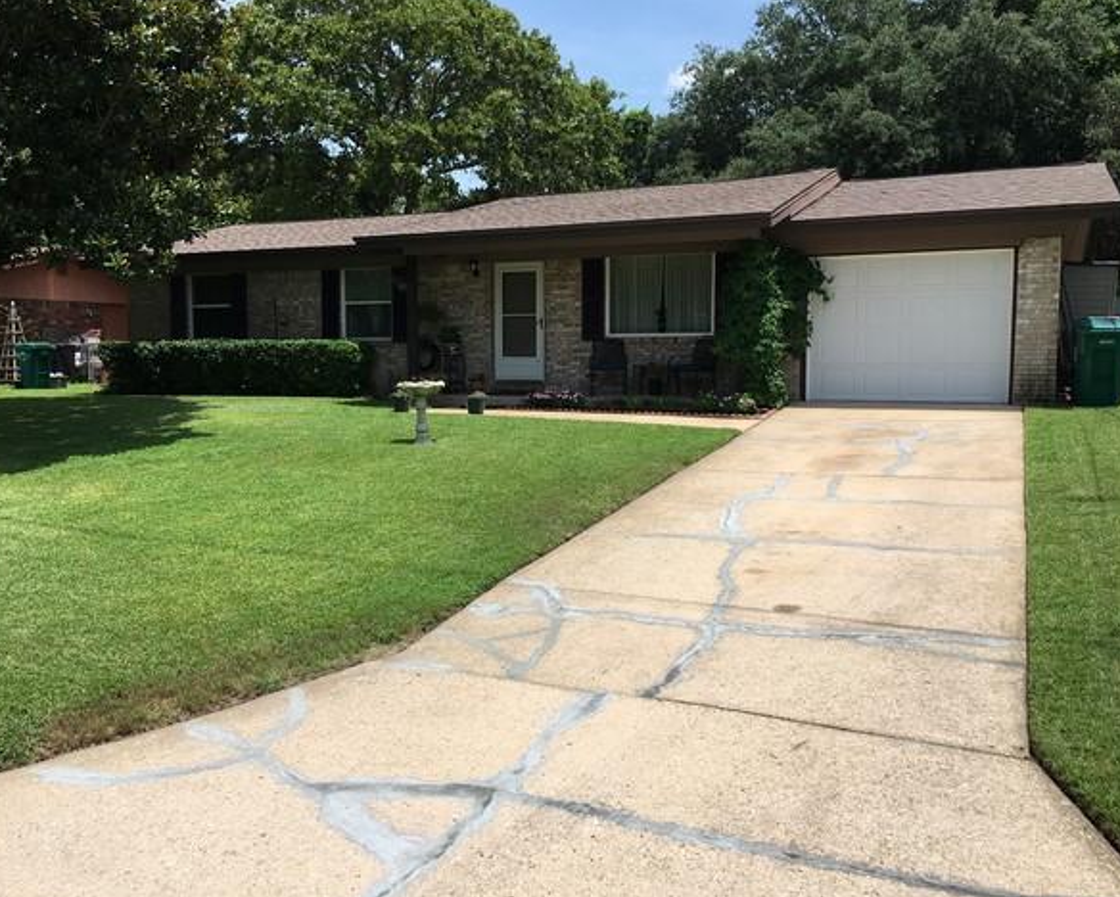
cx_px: 529
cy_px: 454
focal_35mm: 31
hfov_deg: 57.1
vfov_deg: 47.2
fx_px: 1028
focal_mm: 4.15
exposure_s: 1/1538
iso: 25
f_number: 2.2
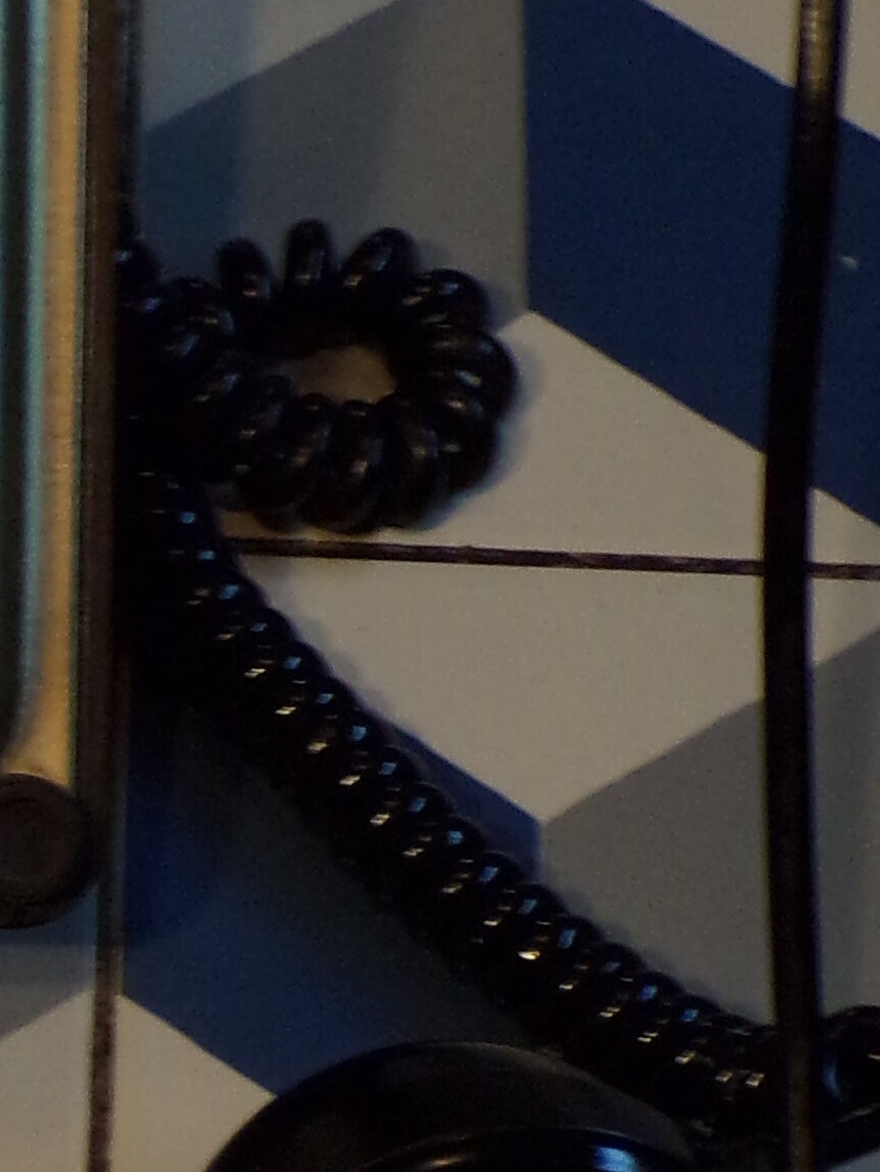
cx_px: -288
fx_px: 5727
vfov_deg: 11.6
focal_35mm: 169
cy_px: 1041
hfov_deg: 8.6
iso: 200
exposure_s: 1/28
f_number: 3.4
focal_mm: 7.6
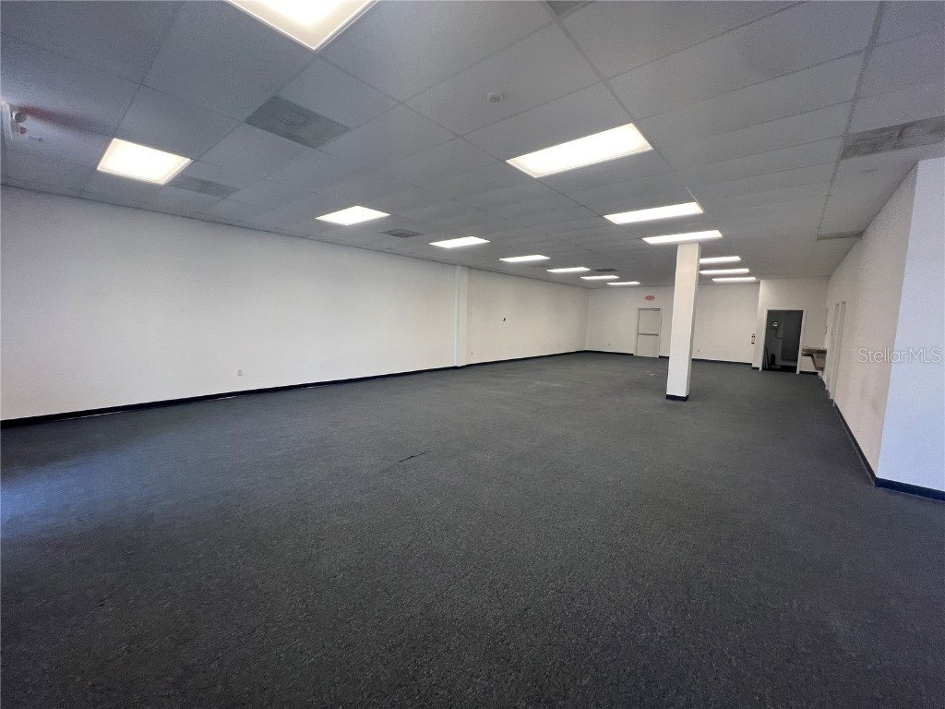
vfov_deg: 89.9
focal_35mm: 13
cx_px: 472
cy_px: 354
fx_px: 355
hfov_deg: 106.2
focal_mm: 1.57
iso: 100
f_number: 1.8
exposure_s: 1/120
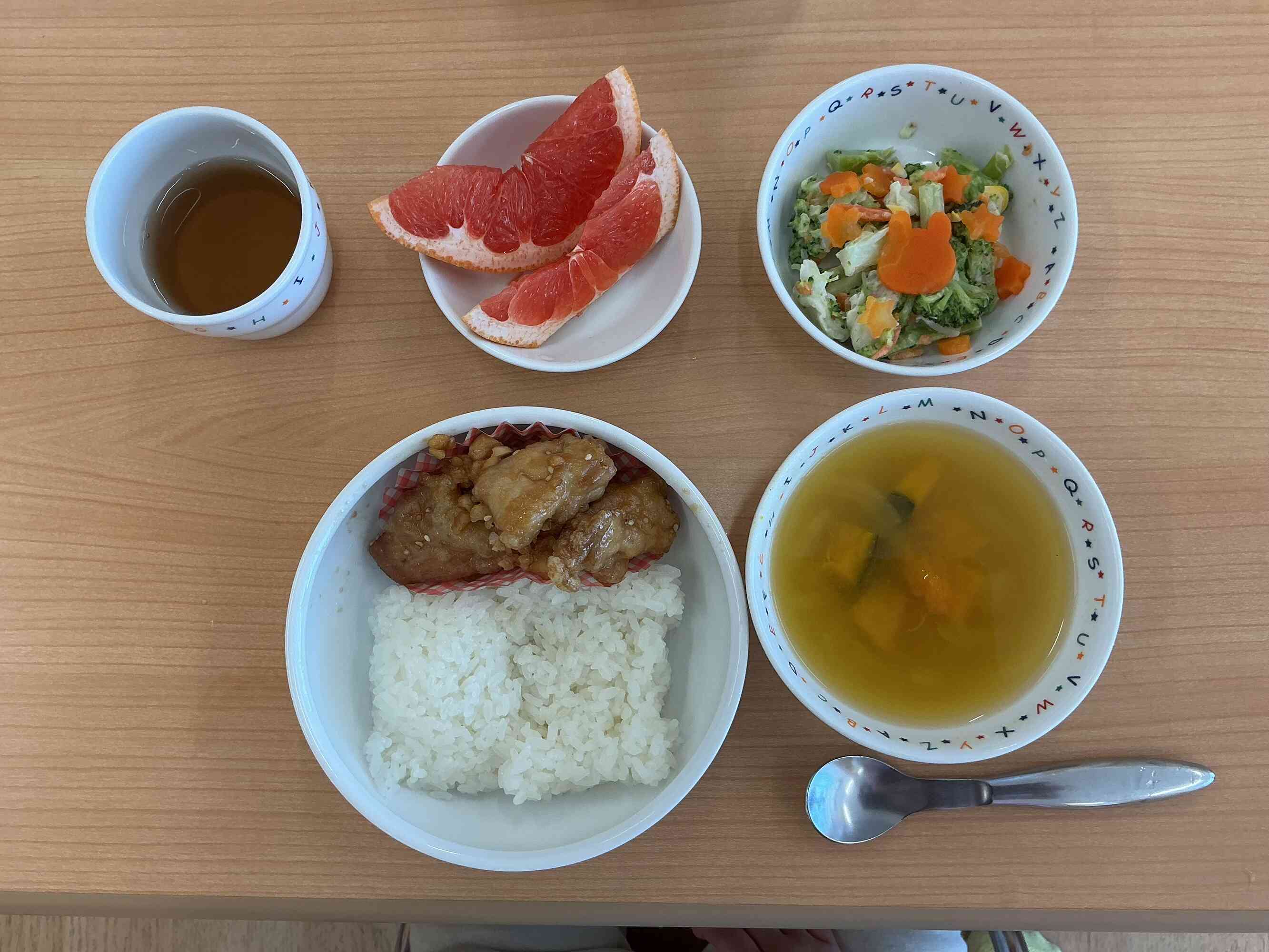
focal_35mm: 29
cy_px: 476
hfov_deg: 61.7
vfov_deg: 48.2
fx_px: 1063
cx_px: 634
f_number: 1.8
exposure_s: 1/120
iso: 32
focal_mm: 3
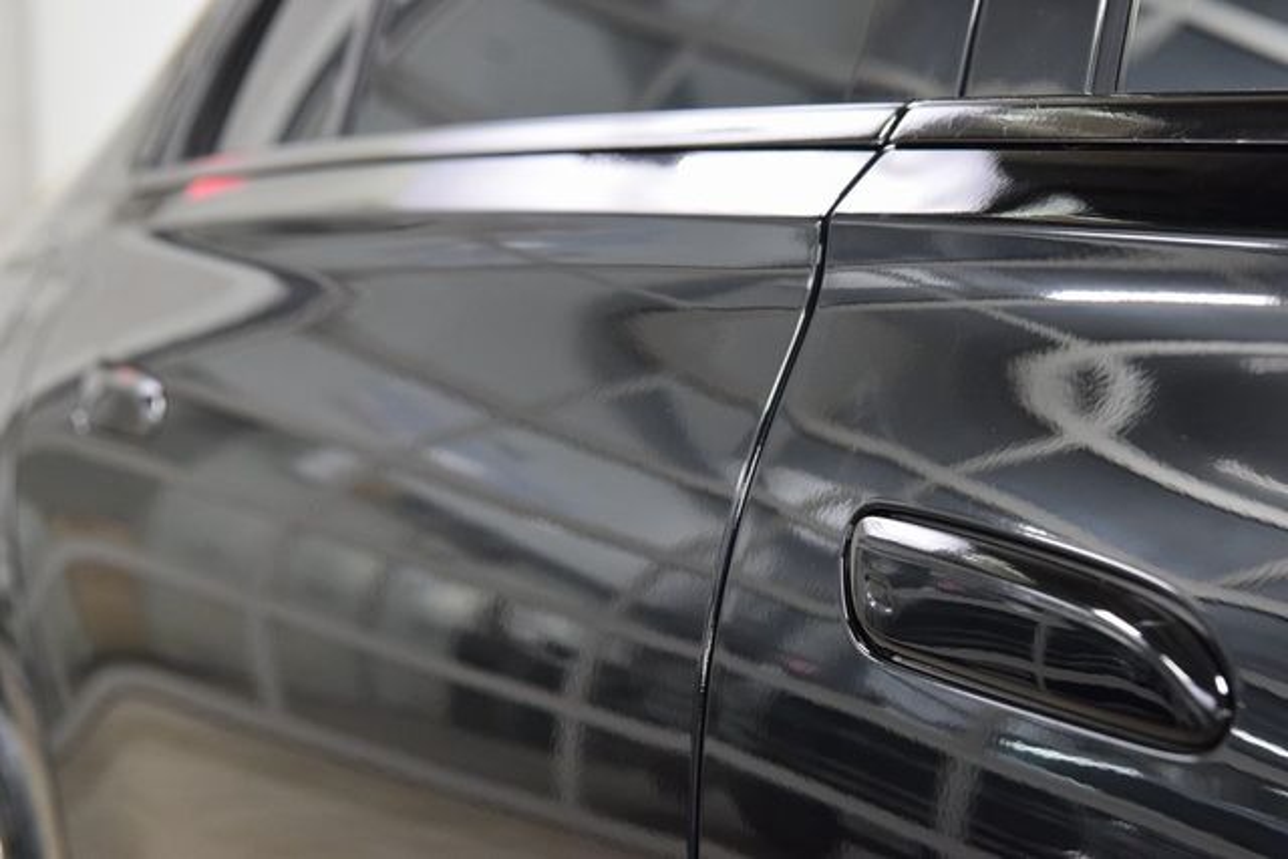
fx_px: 3328
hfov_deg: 21.9
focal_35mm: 93
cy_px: 430
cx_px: 644
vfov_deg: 14.7
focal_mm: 62
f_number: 6.3
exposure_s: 1/30
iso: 1600
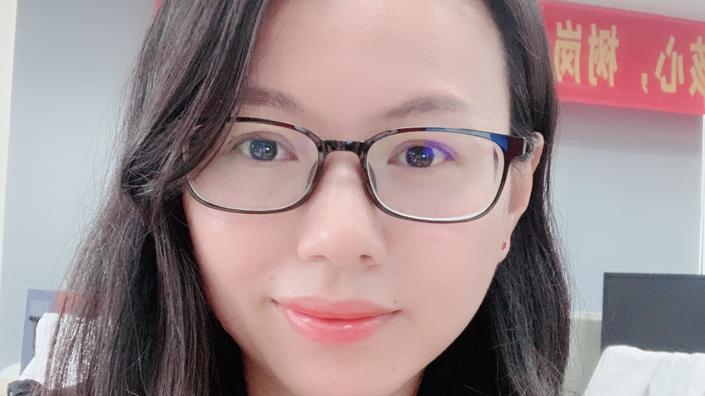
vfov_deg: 25.2
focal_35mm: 47
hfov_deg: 43.7
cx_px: 349
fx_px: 878
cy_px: 288
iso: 250
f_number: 2.2
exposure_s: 1/33
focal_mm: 2.87
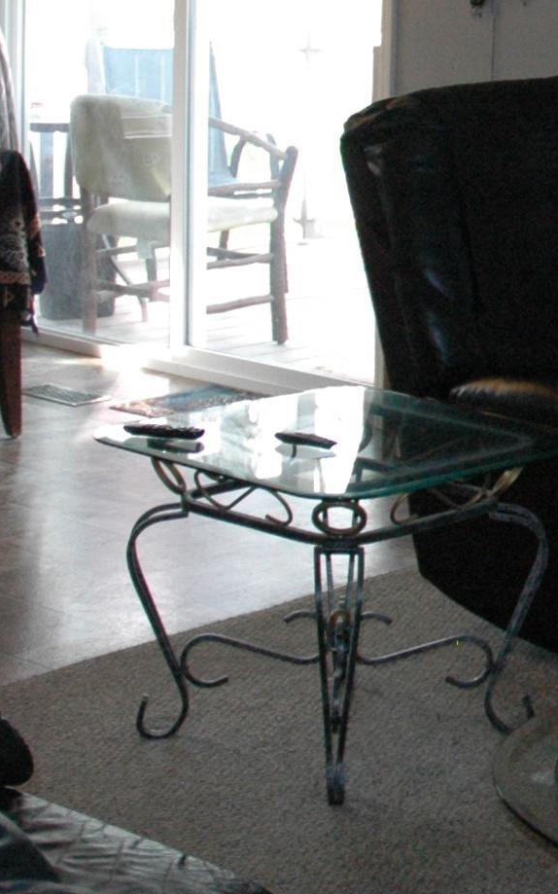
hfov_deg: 13.3
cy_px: 194
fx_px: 2191
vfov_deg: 22.8
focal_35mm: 90
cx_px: 940
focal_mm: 18
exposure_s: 1/100
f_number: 4
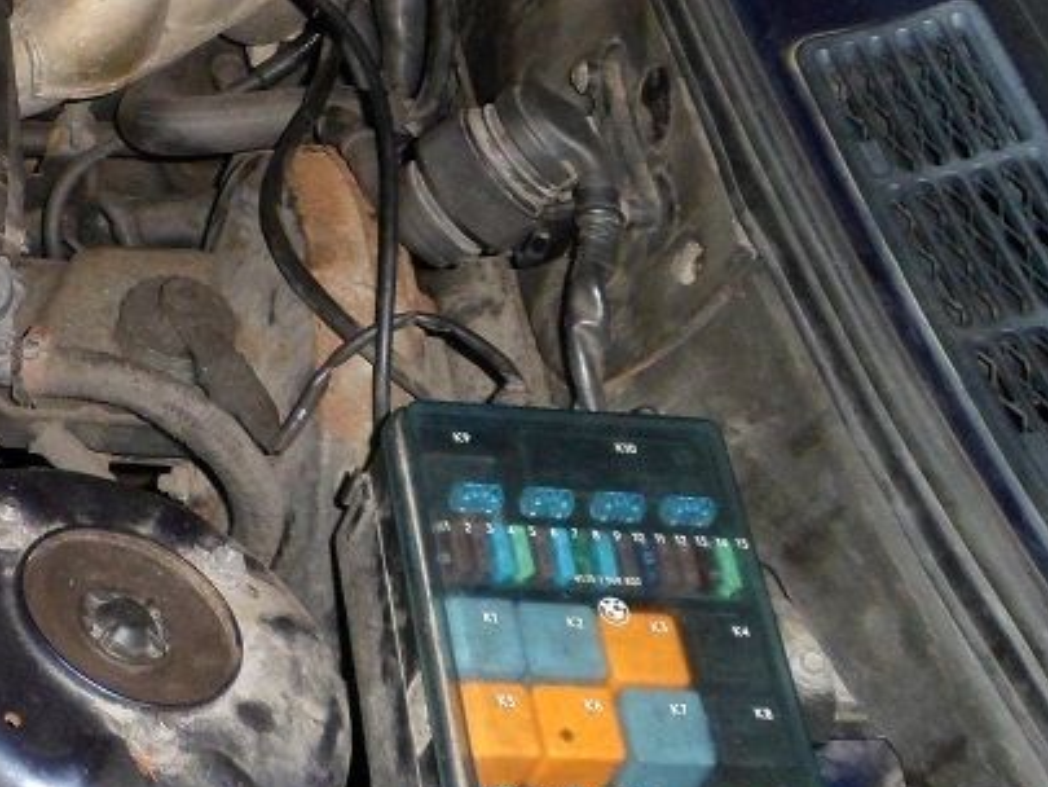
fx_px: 2180
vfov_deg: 20.1
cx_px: -191
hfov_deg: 24.6
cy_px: 91
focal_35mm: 72
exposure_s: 1/45
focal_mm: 4.9
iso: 200
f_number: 3.3
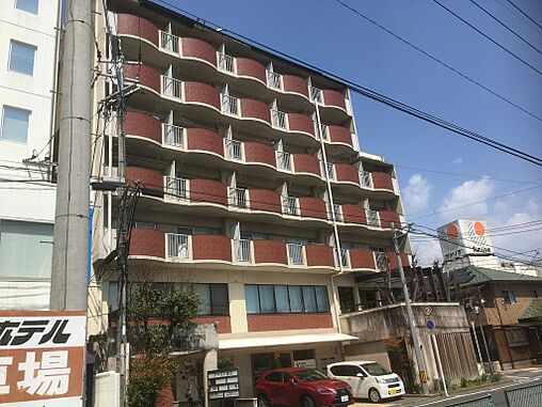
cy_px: 204
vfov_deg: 48.2
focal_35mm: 29
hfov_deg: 61.7
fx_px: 454
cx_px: 271
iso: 25
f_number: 2.2
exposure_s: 1/1923
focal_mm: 4.15
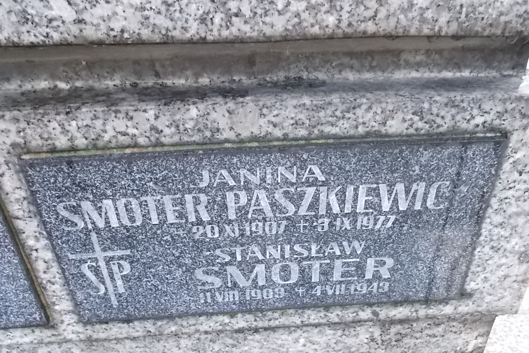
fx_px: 426
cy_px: 208
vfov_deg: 44.8
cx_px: 276
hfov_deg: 63.6
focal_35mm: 29
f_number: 3.2
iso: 400
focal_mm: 4.6
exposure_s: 1/125
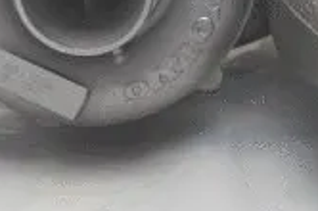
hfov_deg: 10.9
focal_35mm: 190
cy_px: -89
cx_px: 150
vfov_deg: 7.1
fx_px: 1673
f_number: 5
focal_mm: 35
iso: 1250
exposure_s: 1/160
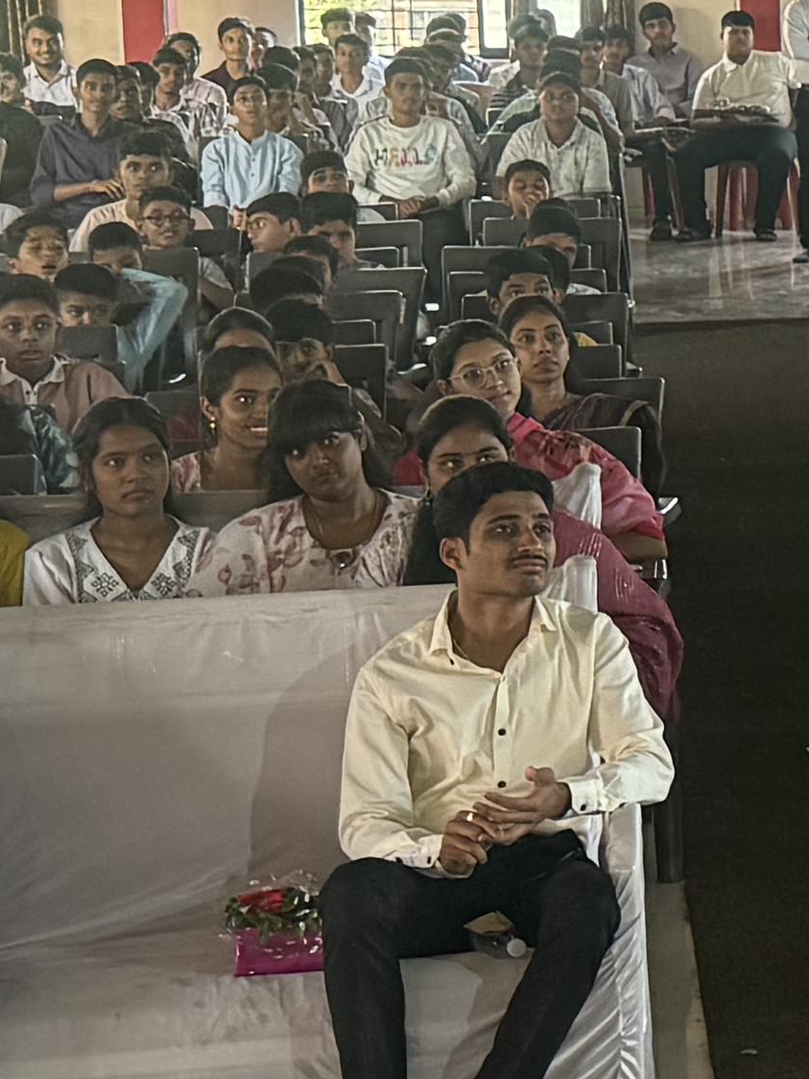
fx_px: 3802
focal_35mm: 122
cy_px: 372
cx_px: 1714
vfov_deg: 16.1
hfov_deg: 10.9
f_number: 1.78
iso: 320
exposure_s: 1/100
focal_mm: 6.76
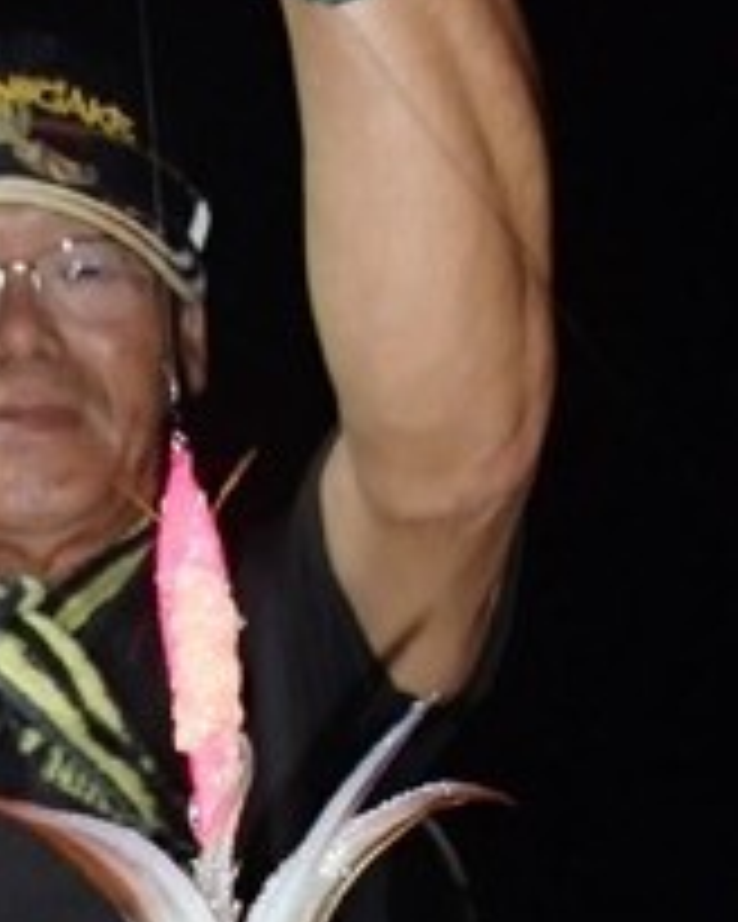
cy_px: 1021
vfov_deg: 27.1
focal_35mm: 64
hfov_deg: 22.8
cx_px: -22
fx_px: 1747
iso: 640
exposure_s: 1/30
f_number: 11
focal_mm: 5
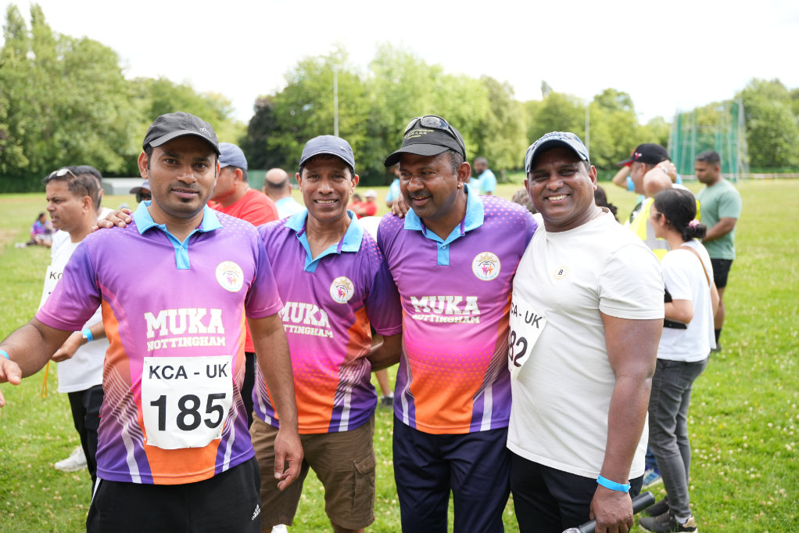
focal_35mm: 35
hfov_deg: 54.4
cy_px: 266
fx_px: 777
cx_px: 400
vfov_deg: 37.8
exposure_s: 1/1000
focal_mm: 35
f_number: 2.8
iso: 250
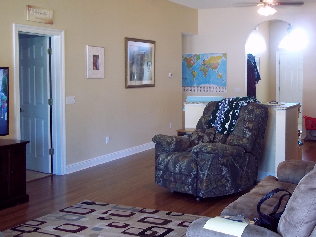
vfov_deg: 28.0
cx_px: 185
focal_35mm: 52
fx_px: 475
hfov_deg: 36.7
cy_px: 93
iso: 160
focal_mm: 6.5
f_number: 3.1
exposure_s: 1/13
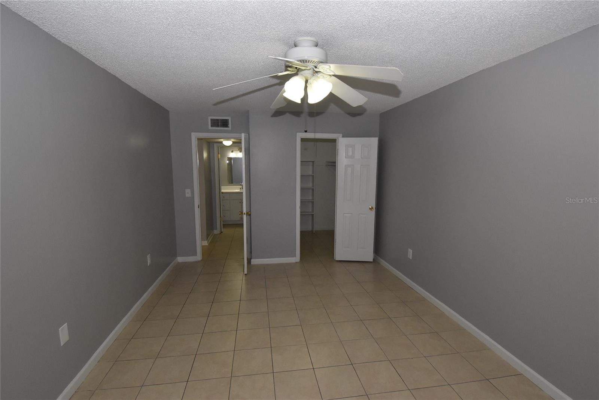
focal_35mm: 16
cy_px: 200
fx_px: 275
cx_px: 300
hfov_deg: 94.9
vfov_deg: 72.1
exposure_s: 1/200
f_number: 10
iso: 1600
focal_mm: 11
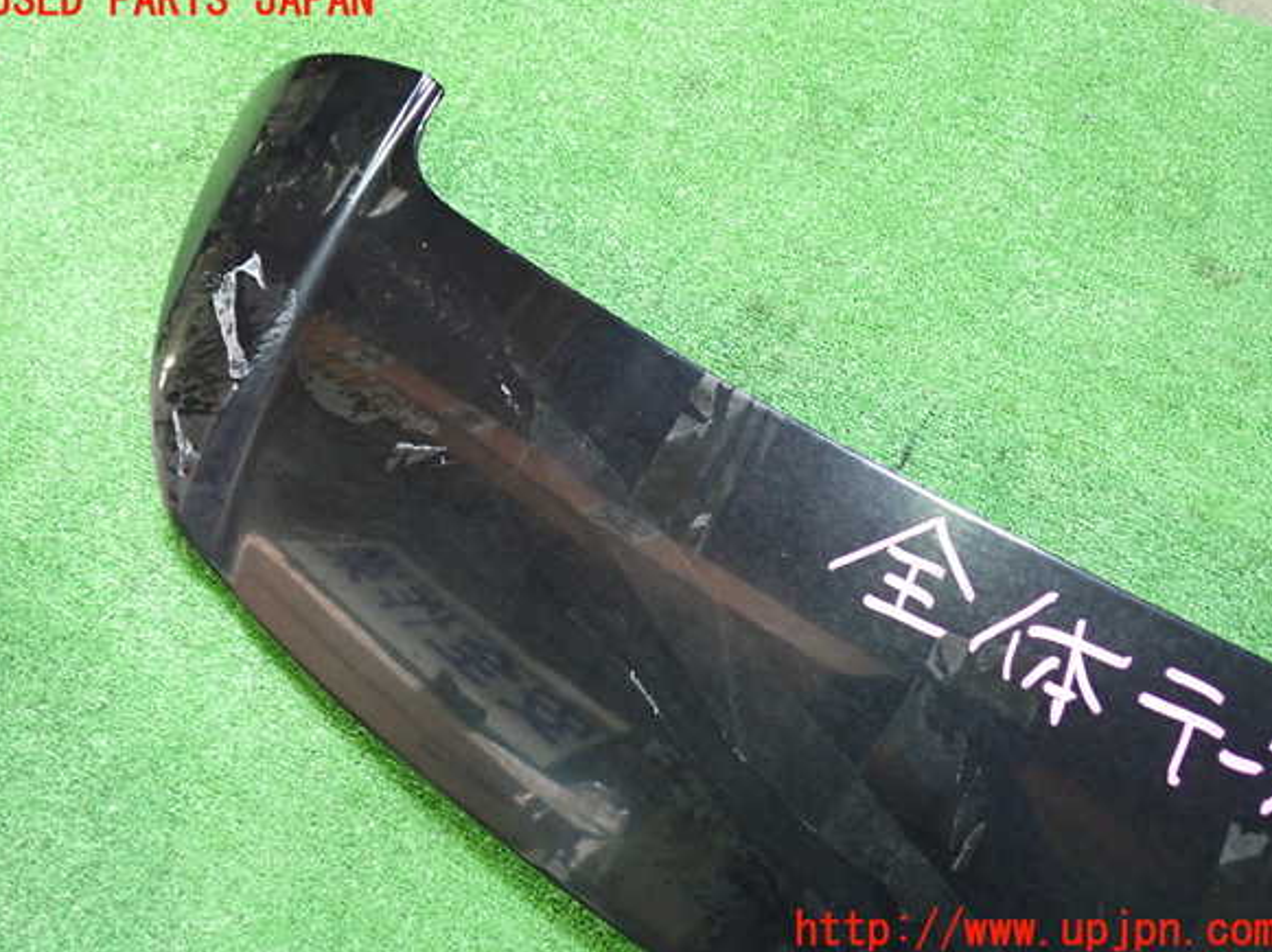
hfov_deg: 58.4
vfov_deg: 45.4
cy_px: 466
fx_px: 1138
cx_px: 633
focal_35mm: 31
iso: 640
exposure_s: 1/30
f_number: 2.3
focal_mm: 5.4
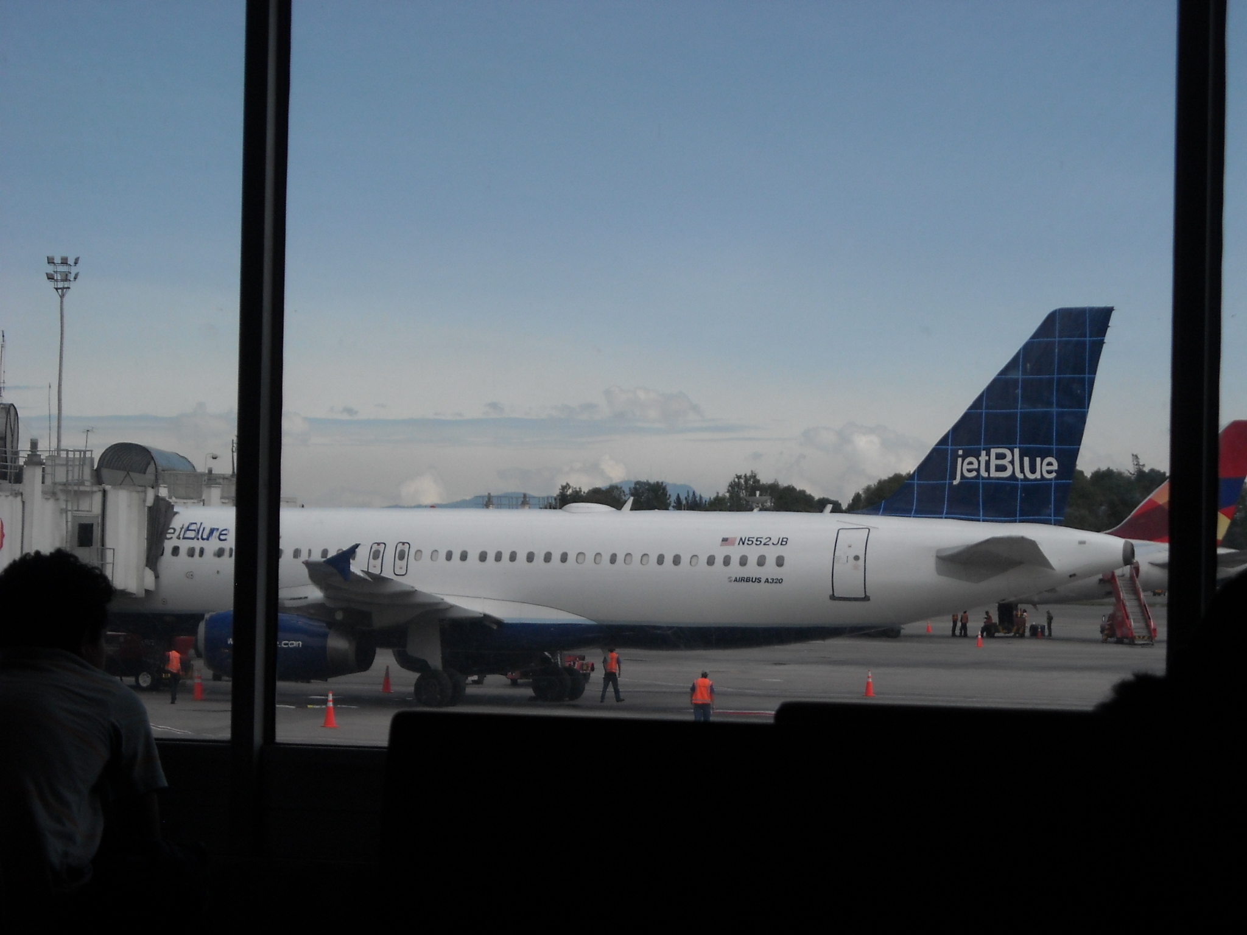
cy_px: 468
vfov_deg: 14.1
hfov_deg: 18.7
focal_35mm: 105
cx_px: 624
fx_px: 3782
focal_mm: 17.1
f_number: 9.3
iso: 80
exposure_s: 1/250
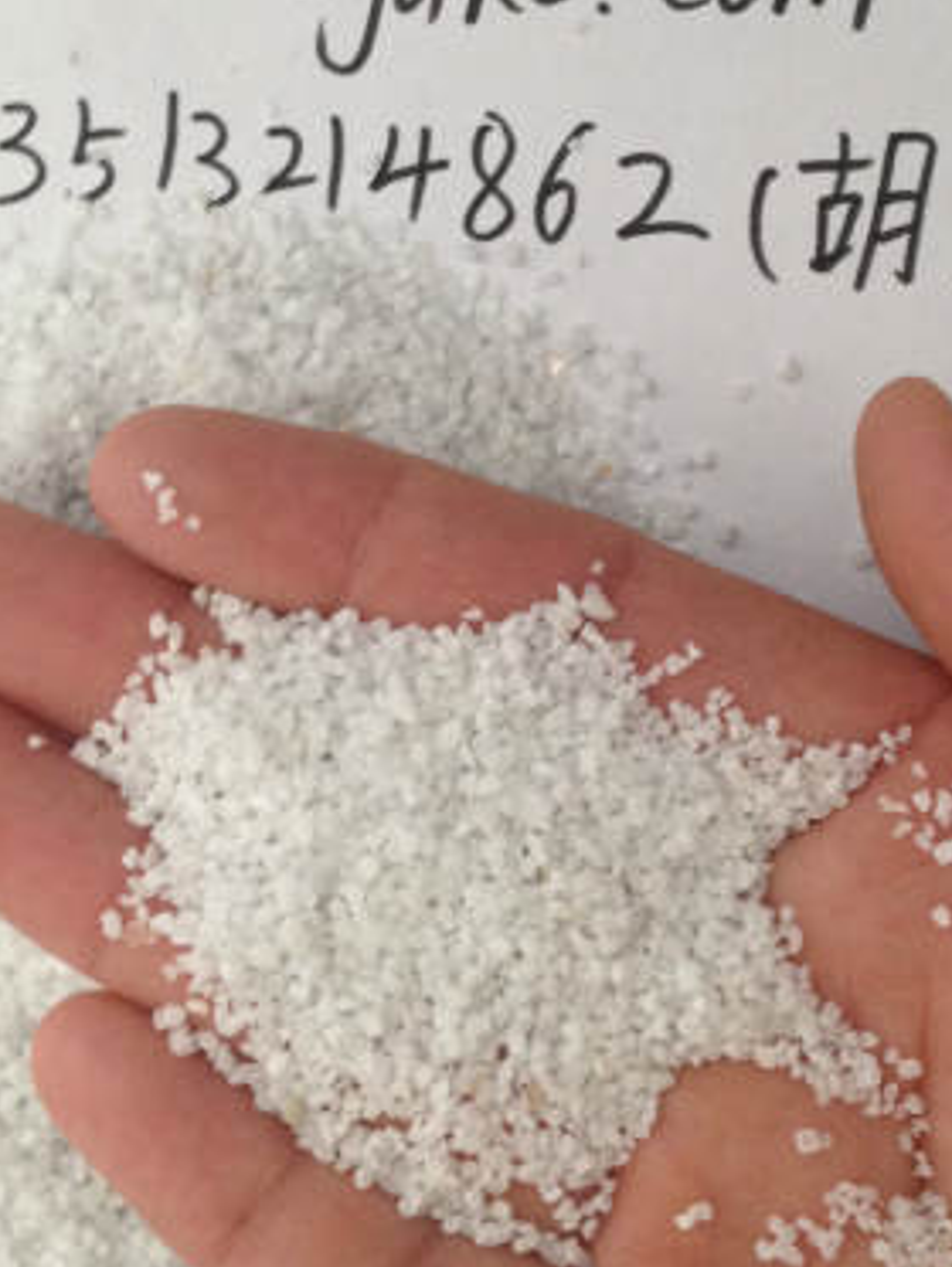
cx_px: 544
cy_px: 377
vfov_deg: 25.8
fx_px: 2749
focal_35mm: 75
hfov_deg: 19.6
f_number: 2.4
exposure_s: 1/20
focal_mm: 4.28
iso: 80
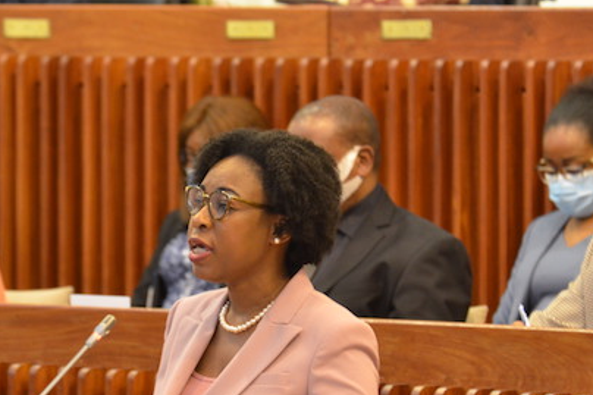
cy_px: 302
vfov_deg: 3.3
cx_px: 232
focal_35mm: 415
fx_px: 6829
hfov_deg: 5.0
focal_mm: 175
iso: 1600
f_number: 5
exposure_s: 1/25
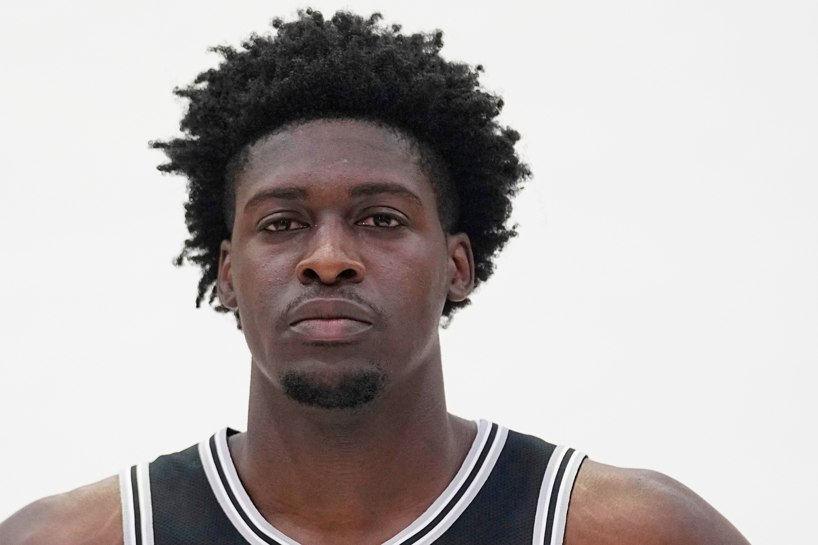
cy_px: 345
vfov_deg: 4.2
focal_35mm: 331
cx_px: 339
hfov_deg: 6.2
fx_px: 7521
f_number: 2.8
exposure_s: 1/200
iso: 2500
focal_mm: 137
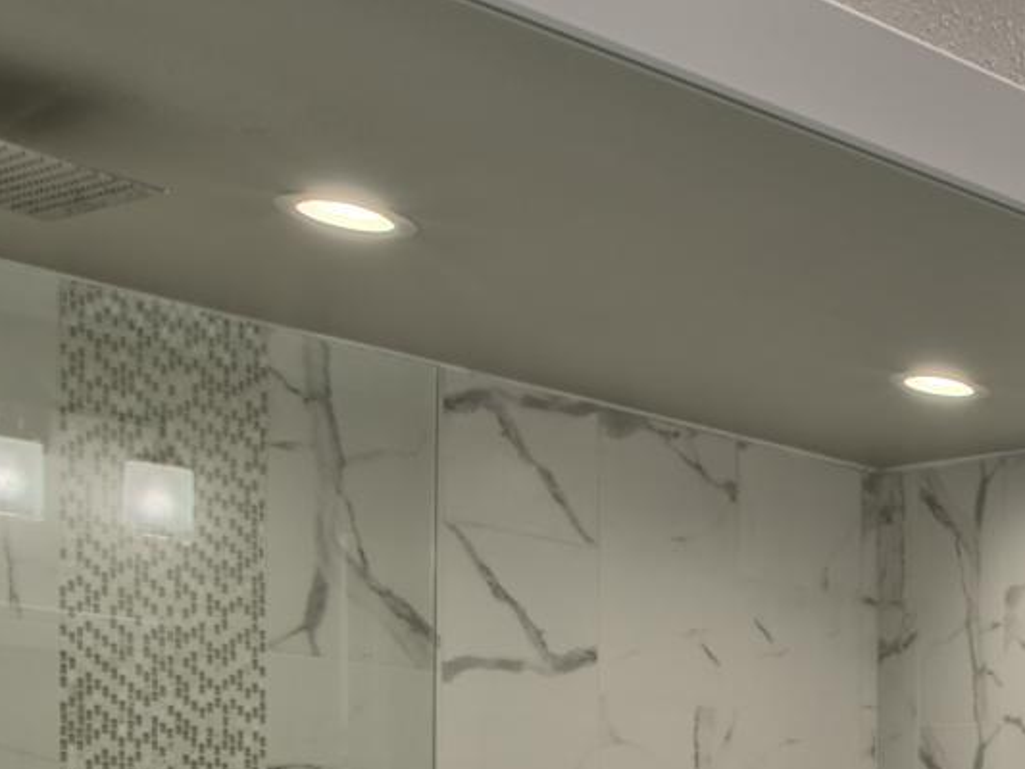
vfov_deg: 20.4
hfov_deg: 20.4
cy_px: 1030
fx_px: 1925
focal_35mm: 65
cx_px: 1879
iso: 200
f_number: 16
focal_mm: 12
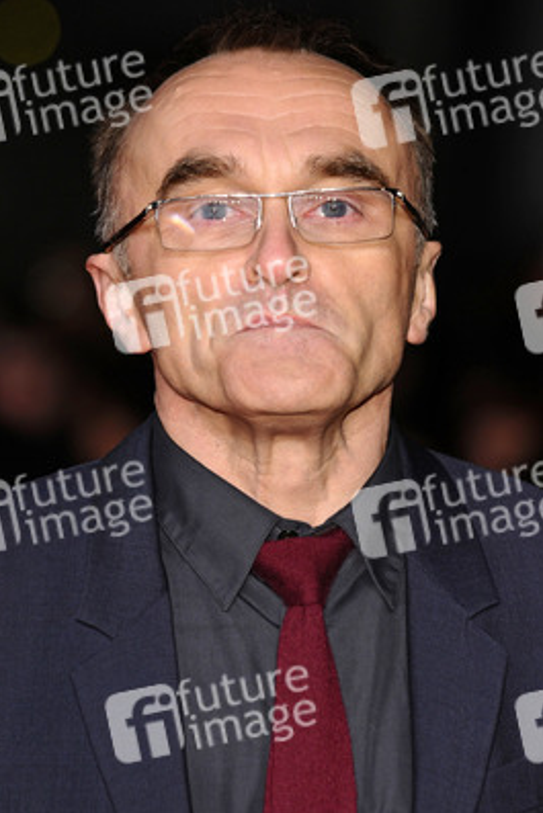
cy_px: 408
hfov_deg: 5.2
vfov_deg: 7.8
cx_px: 272
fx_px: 5979
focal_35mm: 265
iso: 320
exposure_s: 1/200
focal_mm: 175
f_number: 4.5
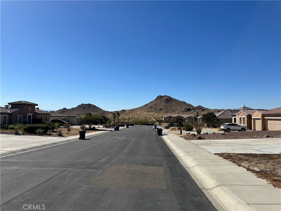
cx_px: 140
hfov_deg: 71.6
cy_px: 106
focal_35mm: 24
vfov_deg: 56.8
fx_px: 195
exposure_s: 1/8197
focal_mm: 6.86
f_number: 1.78
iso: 80
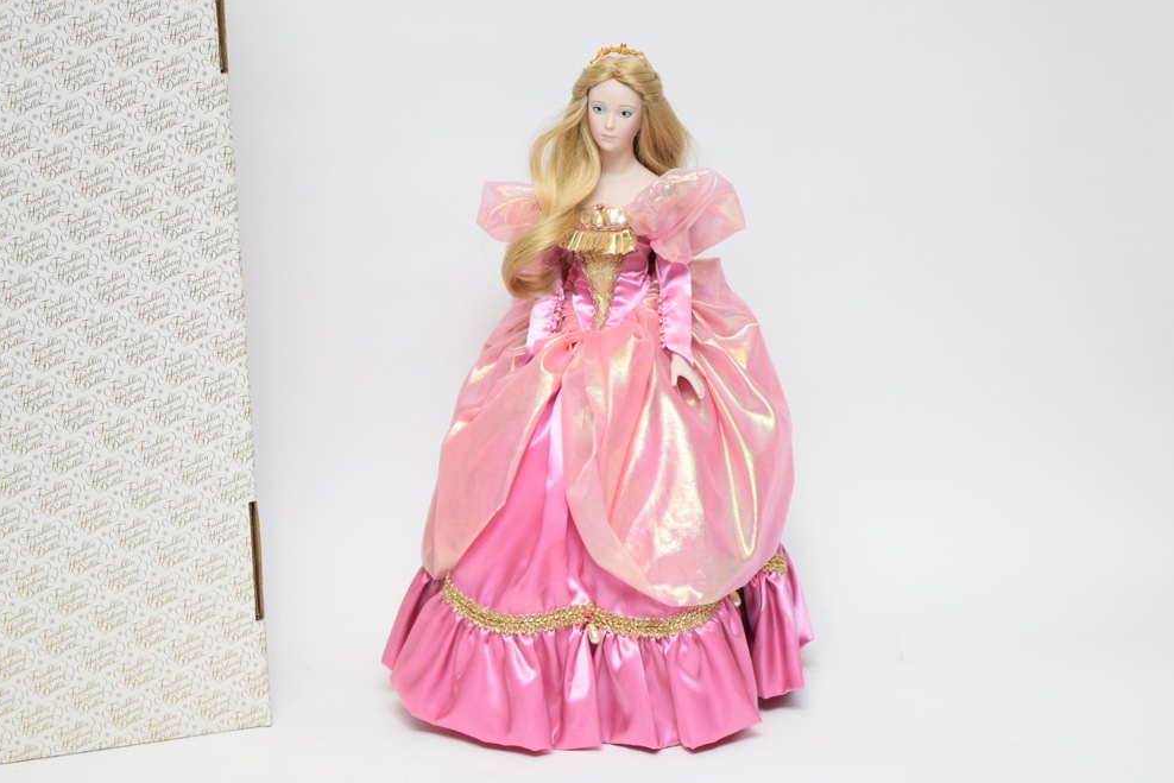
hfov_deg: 24.3
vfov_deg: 16.4
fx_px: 2723
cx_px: 587
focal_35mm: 84
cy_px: 392
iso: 800
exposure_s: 1/80
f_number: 5.6
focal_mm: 55
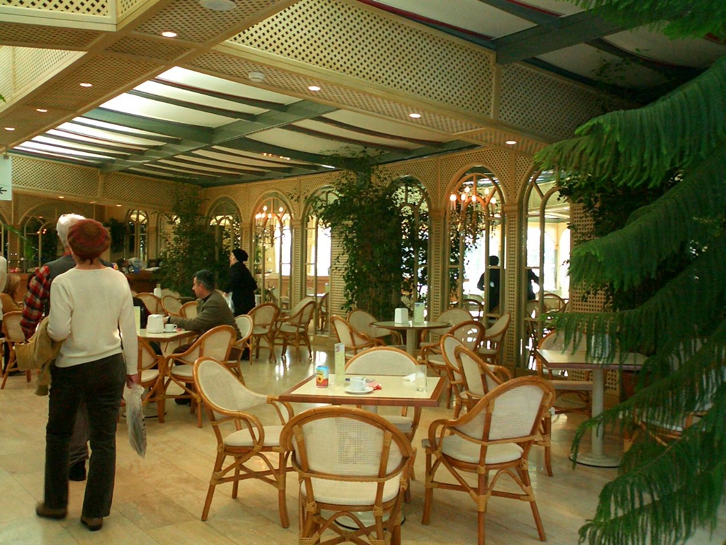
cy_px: 272
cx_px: 363
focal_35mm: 37
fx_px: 776
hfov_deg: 50.1
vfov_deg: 38.7
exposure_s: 1/40
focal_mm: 5.6
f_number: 3.5
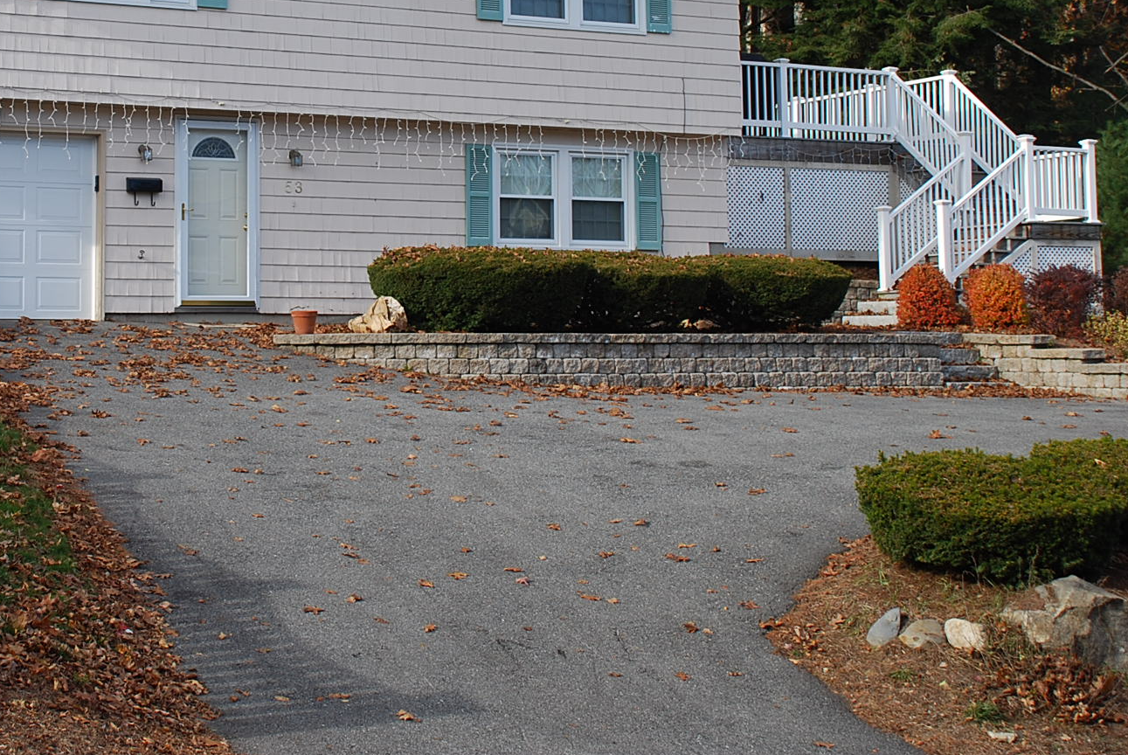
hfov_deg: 28.6
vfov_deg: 19.5
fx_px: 2188
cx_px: 329
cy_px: 199
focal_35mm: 70
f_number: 6.3
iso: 100
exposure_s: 1/160
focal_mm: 31
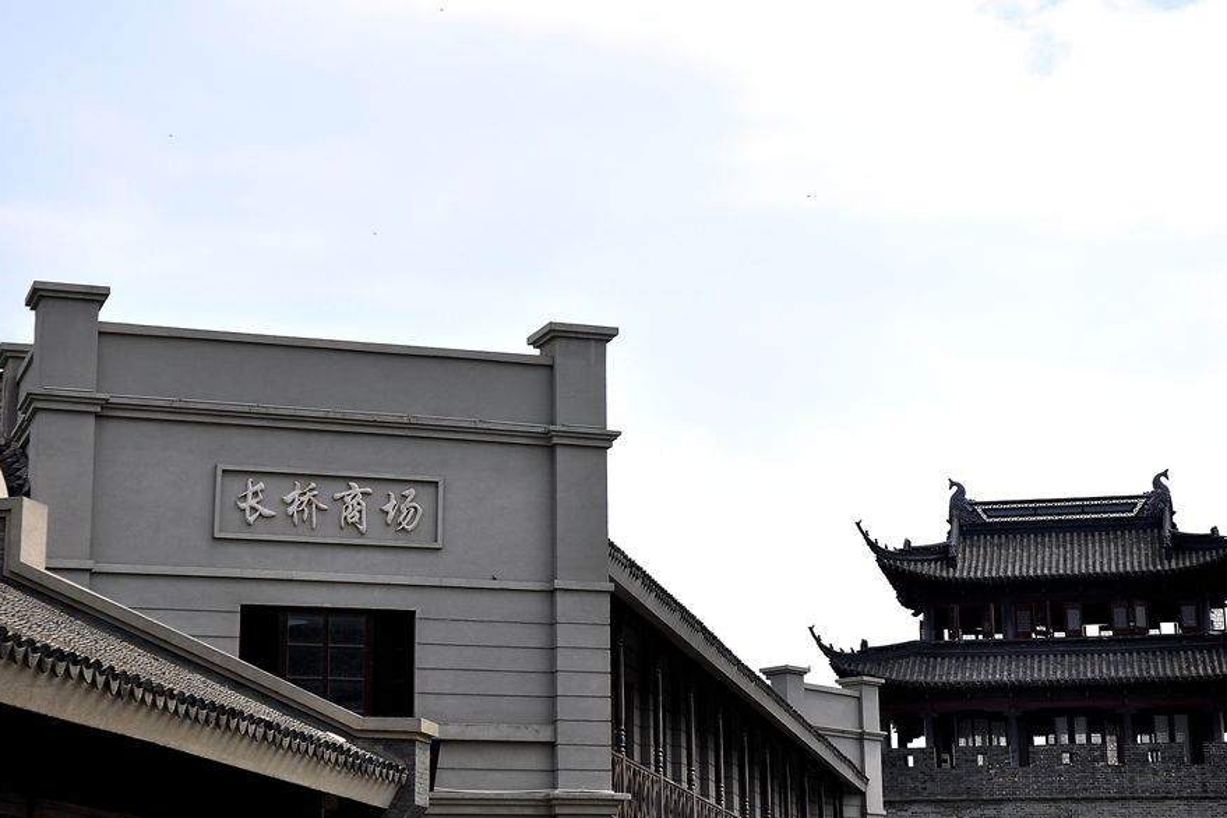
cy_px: 408
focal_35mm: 79
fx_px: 2678
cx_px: 638
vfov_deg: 17.4
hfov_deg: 25.8
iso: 200
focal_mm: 45
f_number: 14
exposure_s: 1/800
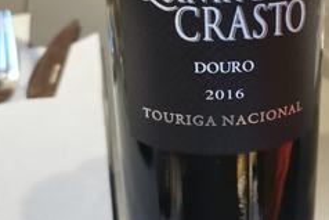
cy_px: 49
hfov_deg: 38.4
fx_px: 466
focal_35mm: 51
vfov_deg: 26.1
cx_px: 218
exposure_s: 1/33.3
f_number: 1.8
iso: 250
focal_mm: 5.58
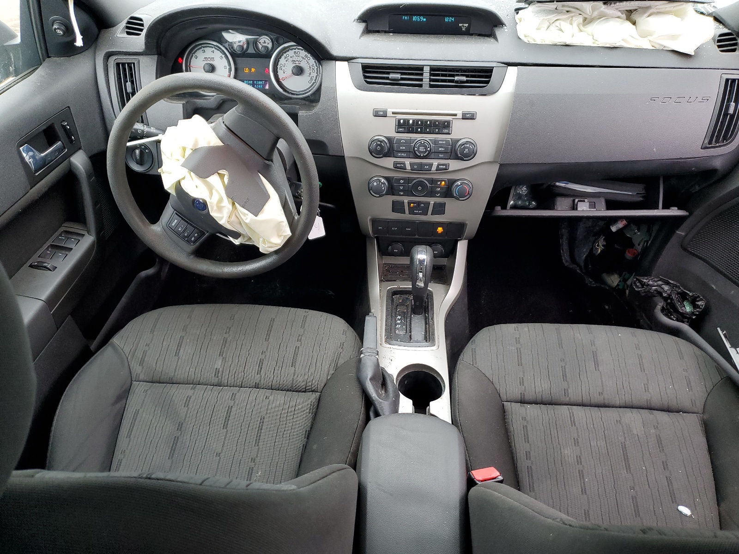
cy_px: 277
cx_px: 370
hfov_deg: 67.3
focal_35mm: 26
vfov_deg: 53.1
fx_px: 555
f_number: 1.5
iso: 82
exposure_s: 1/60.2
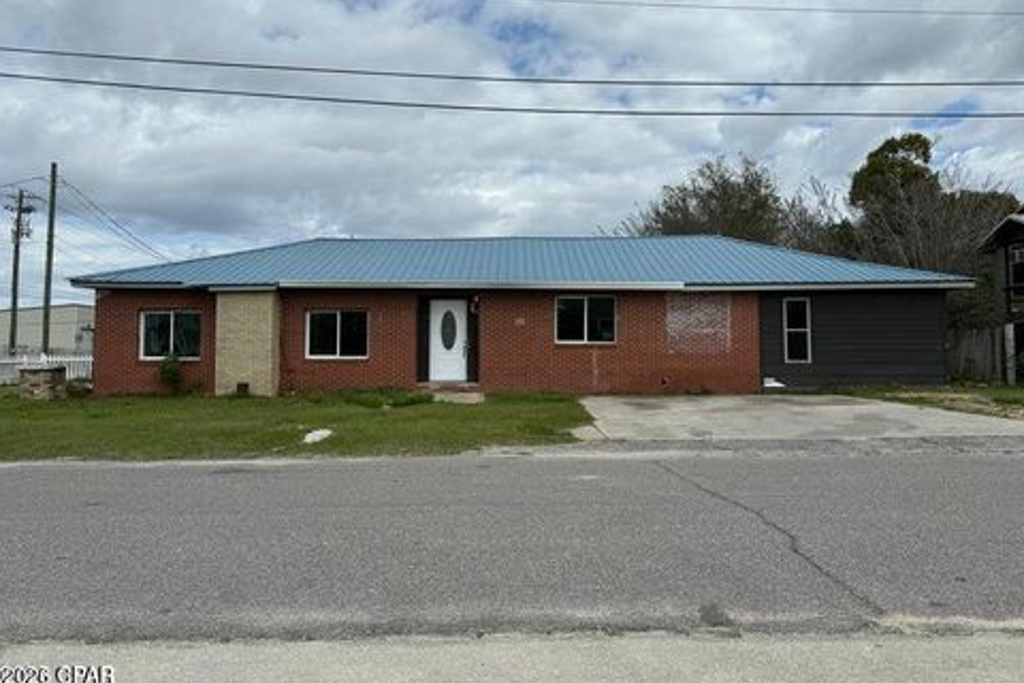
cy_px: 311
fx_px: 739
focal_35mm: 26
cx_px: 514
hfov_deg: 69.4
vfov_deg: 49.5
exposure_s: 1/6711
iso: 80
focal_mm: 6.76
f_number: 1.78
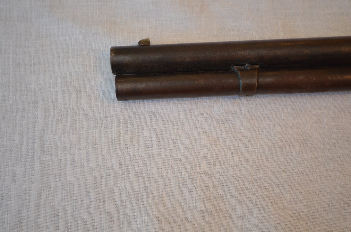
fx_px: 350
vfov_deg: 36.7
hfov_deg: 53.2
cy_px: 116
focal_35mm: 36
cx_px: 176
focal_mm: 24
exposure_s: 1/60
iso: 1250
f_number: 4.5
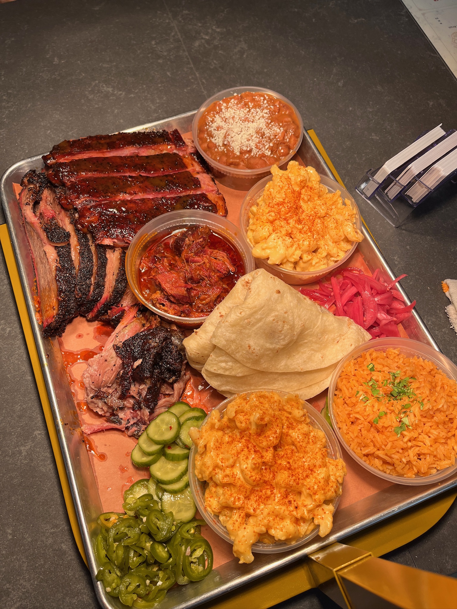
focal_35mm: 26
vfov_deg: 67.3
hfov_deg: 53.1
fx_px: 458
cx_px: 228
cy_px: 304
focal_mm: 5.1
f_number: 1.6
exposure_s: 1/412
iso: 50
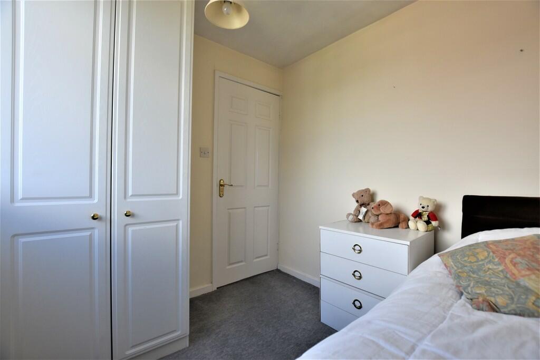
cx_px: 270
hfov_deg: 100.4
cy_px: 180
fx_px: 225
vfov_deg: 77.3
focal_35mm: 15
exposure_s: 1/250
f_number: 4.5
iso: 400
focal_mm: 10
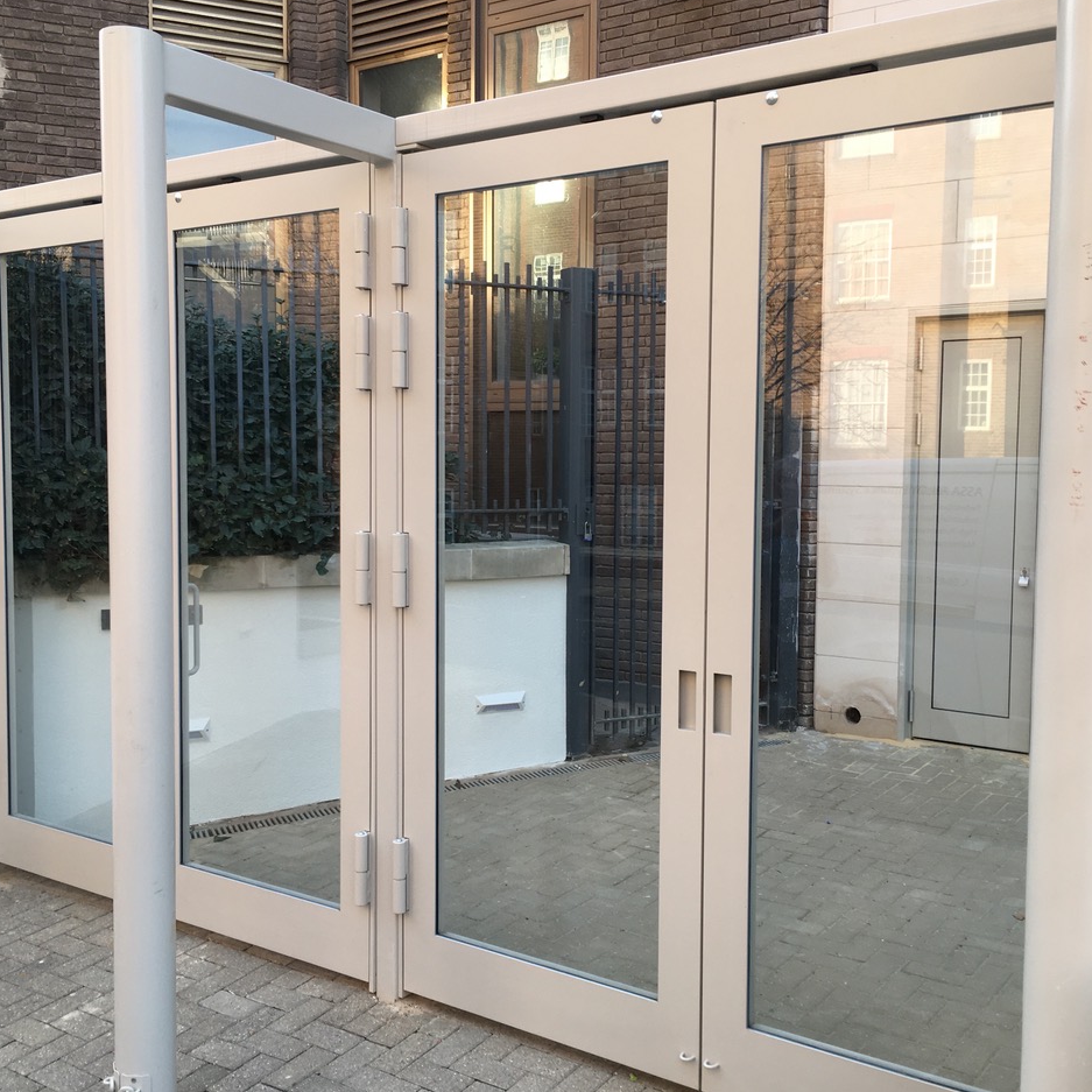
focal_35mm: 35
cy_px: 544
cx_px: 554
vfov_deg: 47.2
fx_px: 1249
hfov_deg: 47.2
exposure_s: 1/100
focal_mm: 4.15
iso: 25
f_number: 2.2
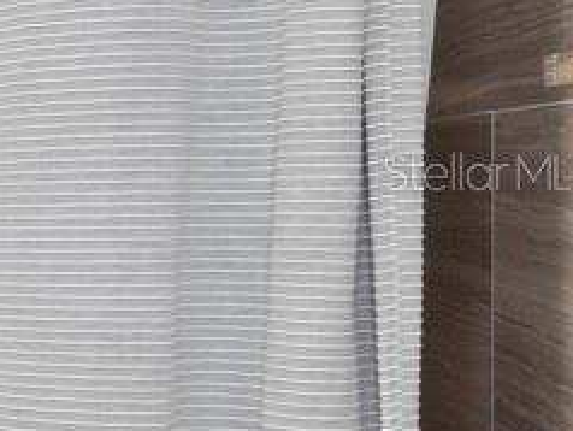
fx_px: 1558
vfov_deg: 15.7
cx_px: -1315
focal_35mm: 94
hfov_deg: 10.3
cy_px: 171
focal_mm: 7
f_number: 13
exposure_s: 2
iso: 320
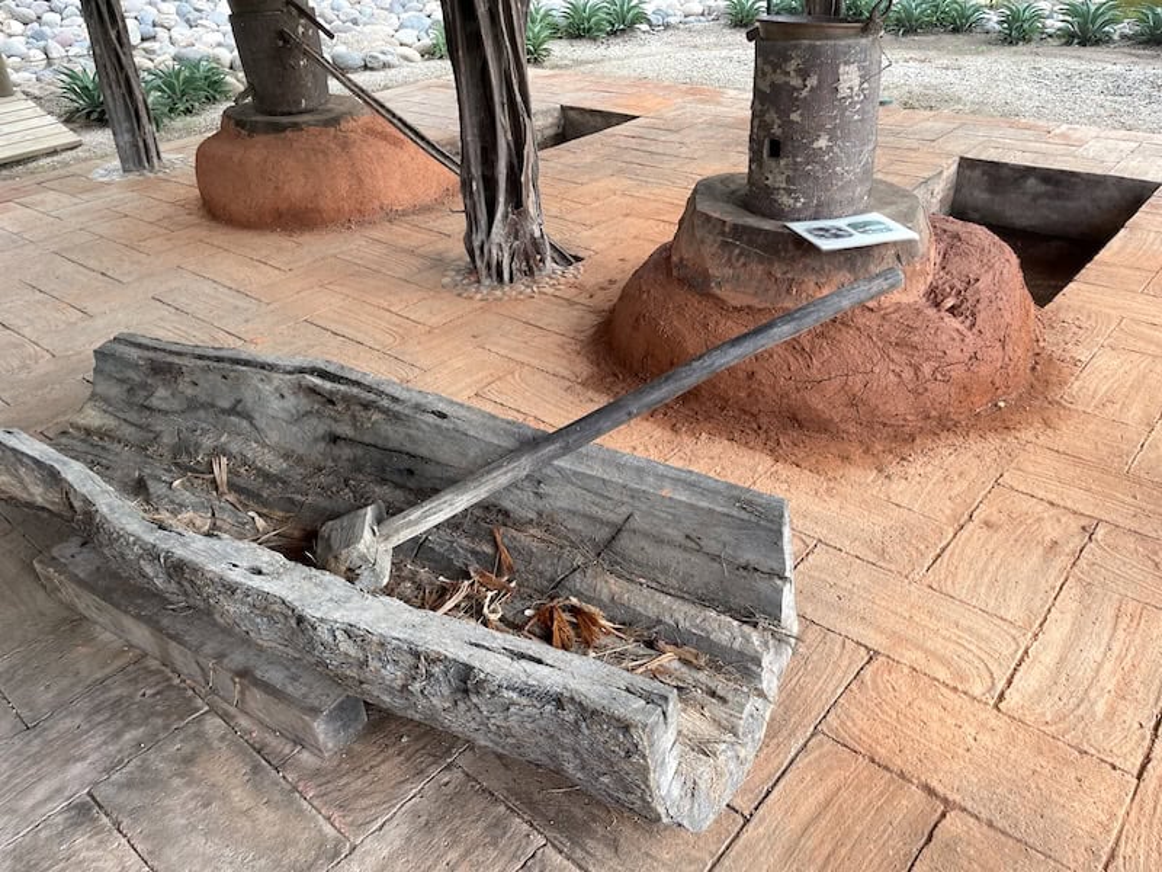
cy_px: 436
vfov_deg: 53.1
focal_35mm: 26
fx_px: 873
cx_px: 581
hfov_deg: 67.3
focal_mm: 4.2
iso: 32
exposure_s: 1/180
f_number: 1.6
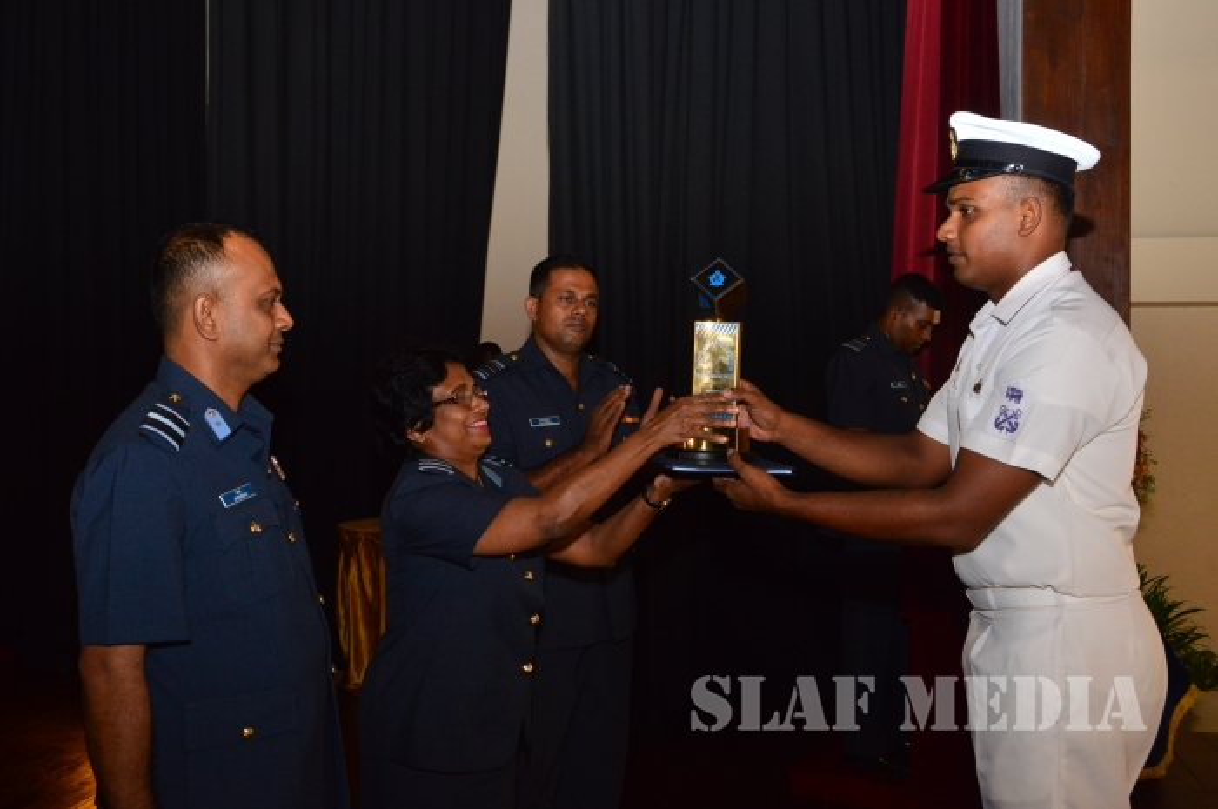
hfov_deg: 53.2
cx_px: 609
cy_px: 404
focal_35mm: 36
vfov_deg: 36.8
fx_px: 1217
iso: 800
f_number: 6.3
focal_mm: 24
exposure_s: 1/60
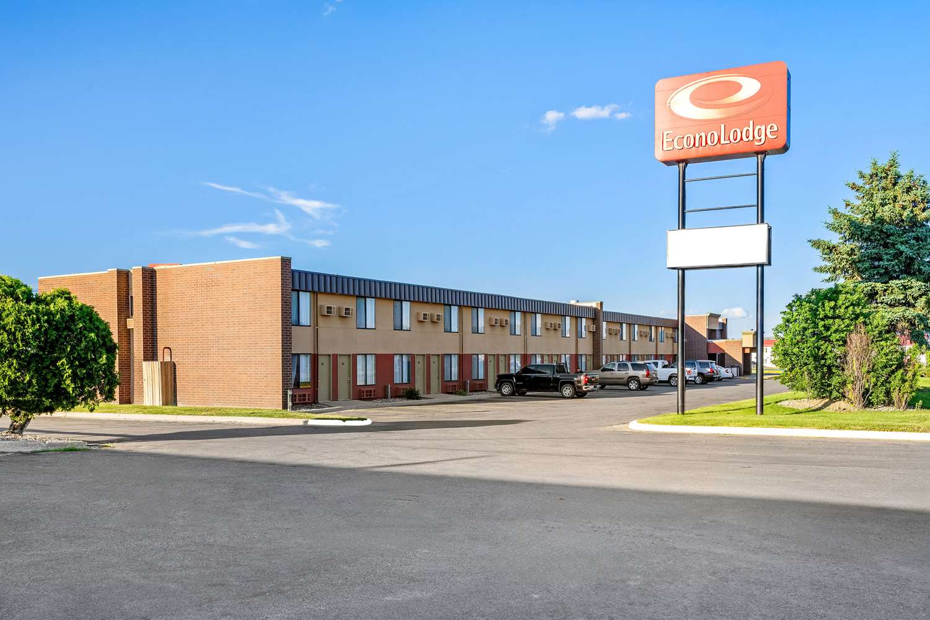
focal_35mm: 29
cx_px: 465
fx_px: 749
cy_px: 310
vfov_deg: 45.0
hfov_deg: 63.7
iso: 400
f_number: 11
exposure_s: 1/60
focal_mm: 29
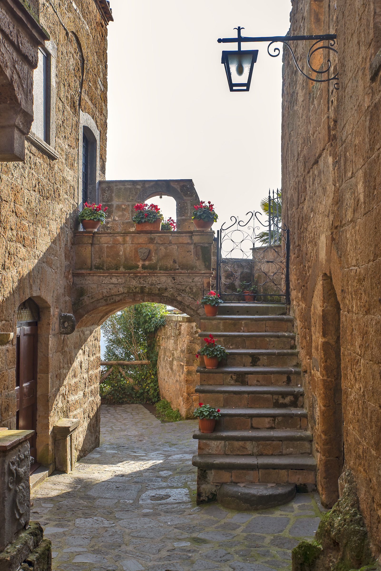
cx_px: 190
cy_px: 286
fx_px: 603
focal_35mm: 38
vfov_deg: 50.7
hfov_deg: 35.1
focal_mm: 38
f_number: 10
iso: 400
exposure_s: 1/125
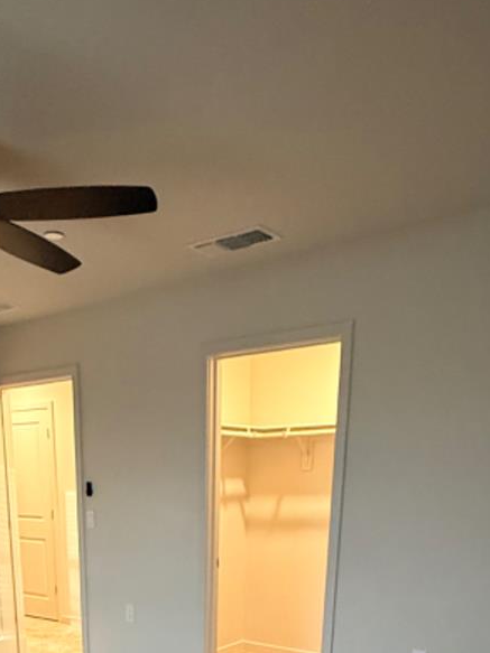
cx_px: 159
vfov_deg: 42.8
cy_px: 680
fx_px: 680
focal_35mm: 36
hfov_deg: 39.1
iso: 640
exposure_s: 1/60
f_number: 2.2
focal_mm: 2.22
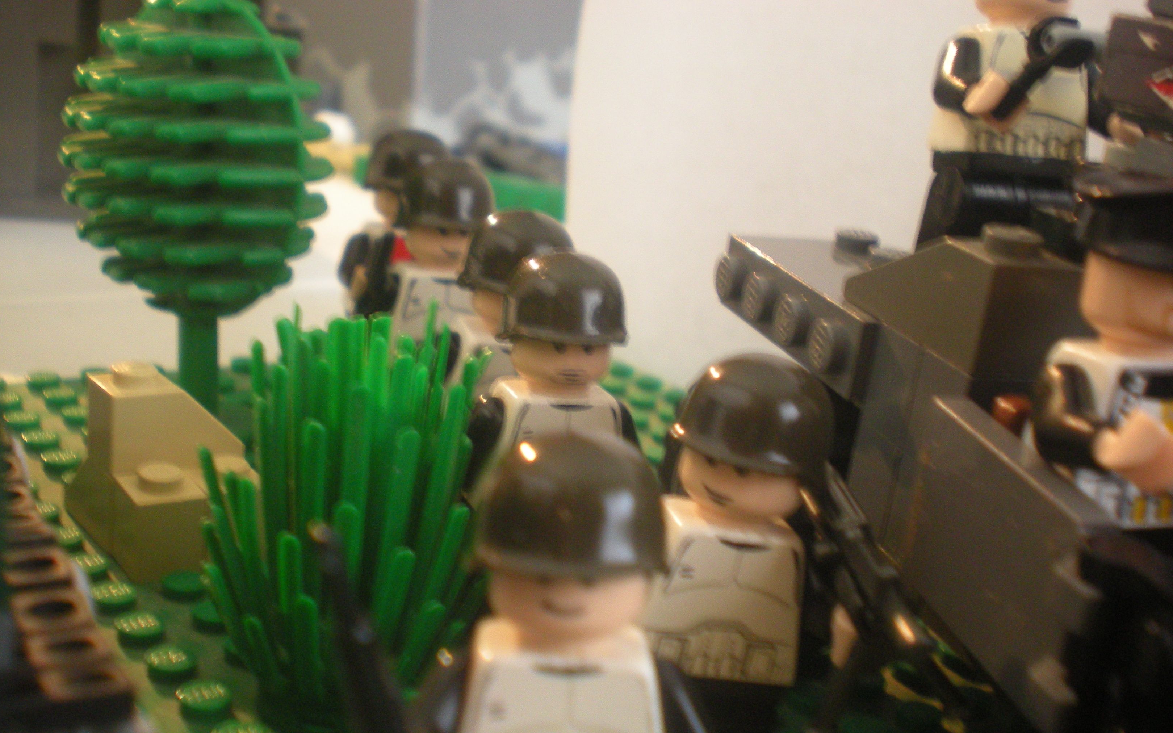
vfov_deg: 27.4
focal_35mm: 47
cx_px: 582
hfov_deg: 42.6
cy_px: 420
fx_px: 1502
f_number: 3.5
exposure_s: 1/8
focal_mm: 7.4
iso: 254
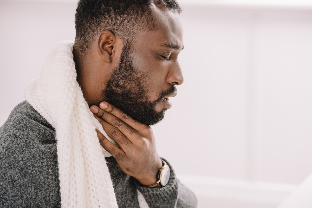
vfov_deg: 13.4
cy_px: 104
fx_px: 884
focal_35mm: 102
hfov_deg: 20.0
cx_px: 156
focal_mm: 102
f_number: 4
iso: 250
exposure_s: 1/200
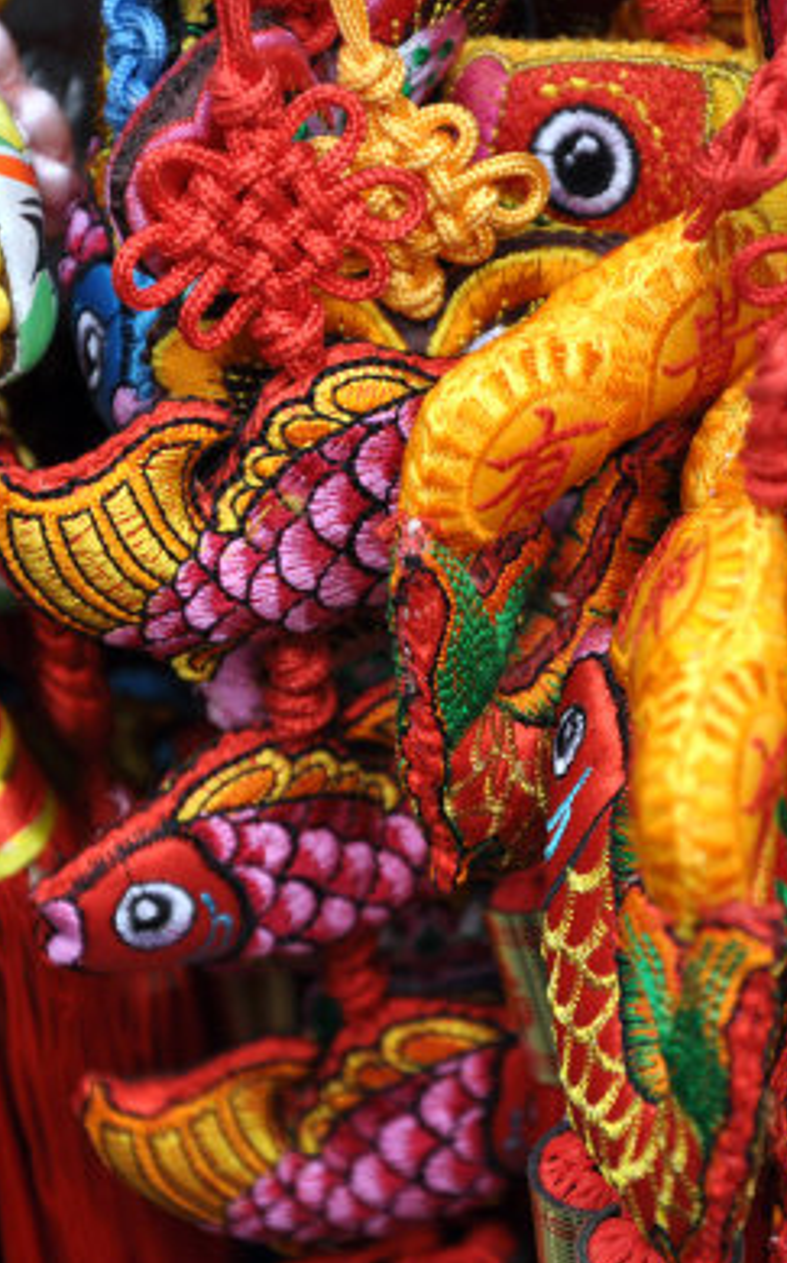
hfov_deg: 5.2
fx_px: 8660
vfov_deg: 8.3
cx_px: 505
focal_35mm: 252
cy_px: 619
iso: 200
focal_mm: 105
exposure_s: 1/125
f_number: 5.6
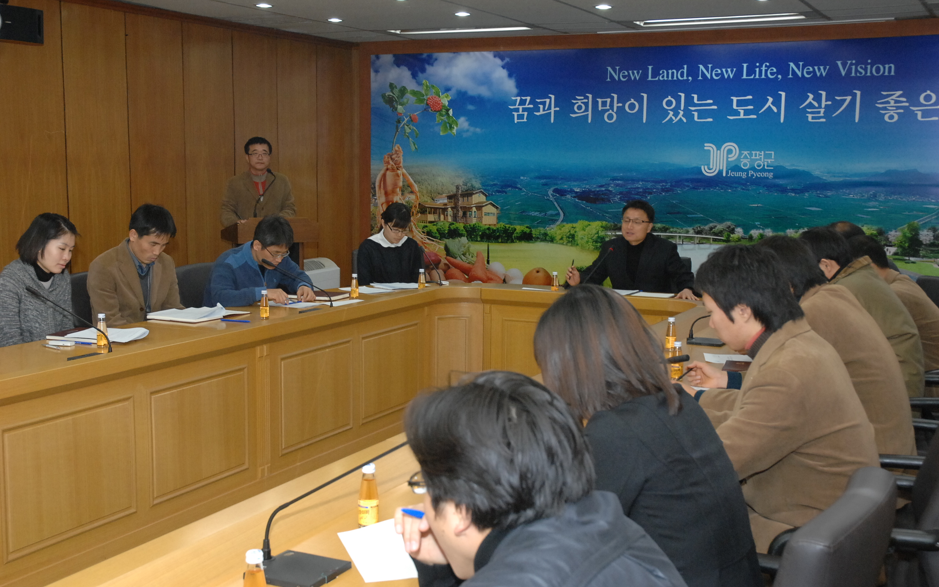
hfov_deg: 44.8
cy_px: 281
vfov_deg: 28.9
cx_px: 471
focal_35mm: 45
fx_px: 1139
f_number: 6.7
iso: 800
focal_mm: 29
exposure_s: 1/60
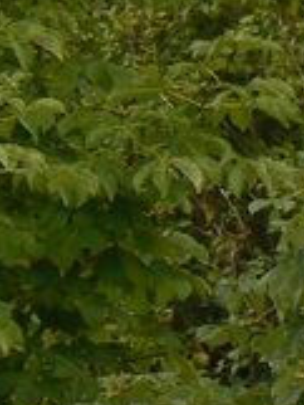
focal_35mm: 1252
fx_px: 14641
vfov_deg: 1.6
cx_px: 621
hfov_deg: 1.2
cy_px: 186
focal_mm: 41.9
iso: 80
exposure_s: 1/250
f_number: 5.6
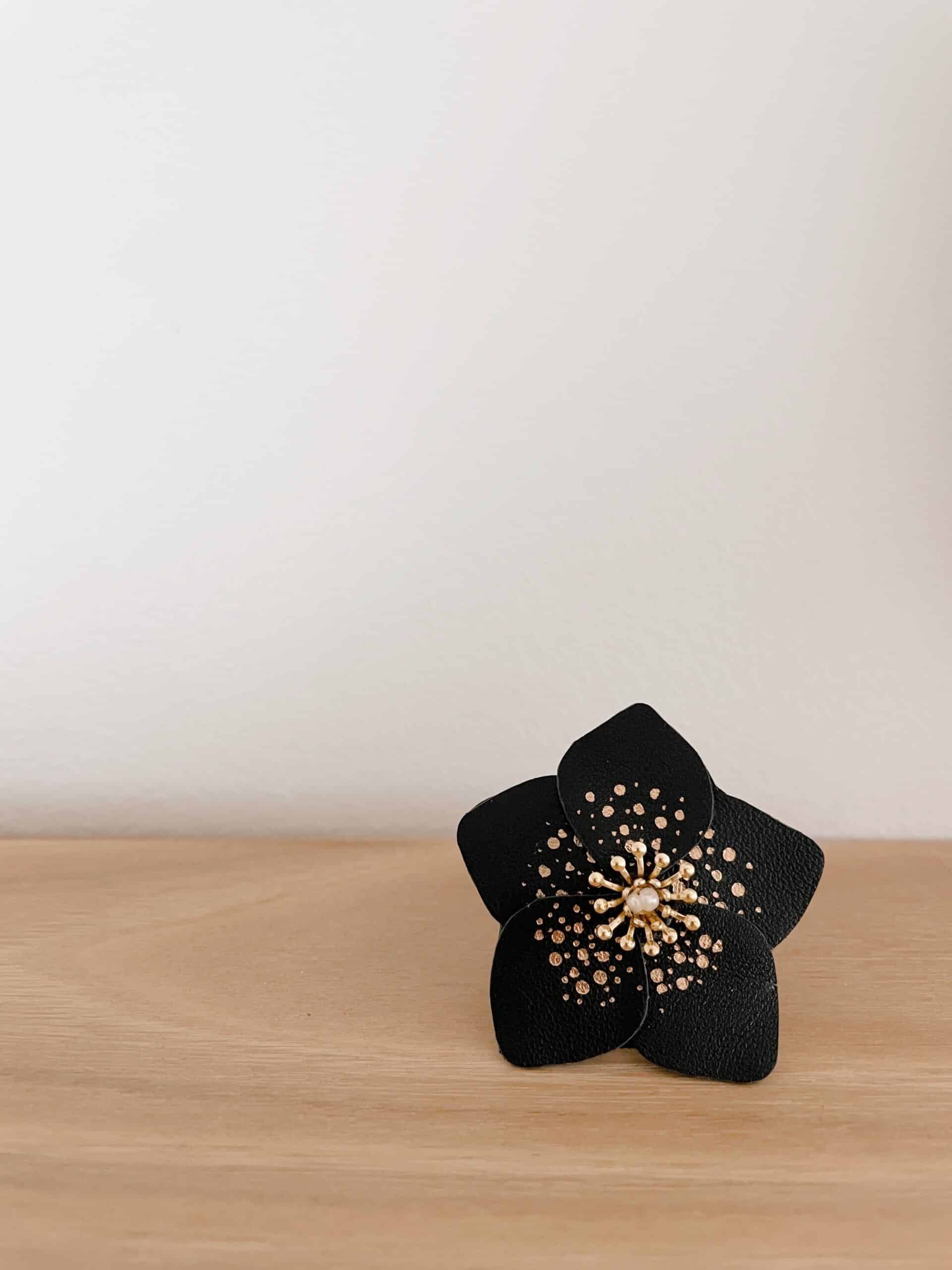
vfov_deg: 67.3
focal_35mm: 26
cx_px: 476
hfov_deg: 53.1
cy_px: 635
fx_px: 953
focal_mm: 4.2
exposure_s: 1/50
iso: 125
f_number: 1.6
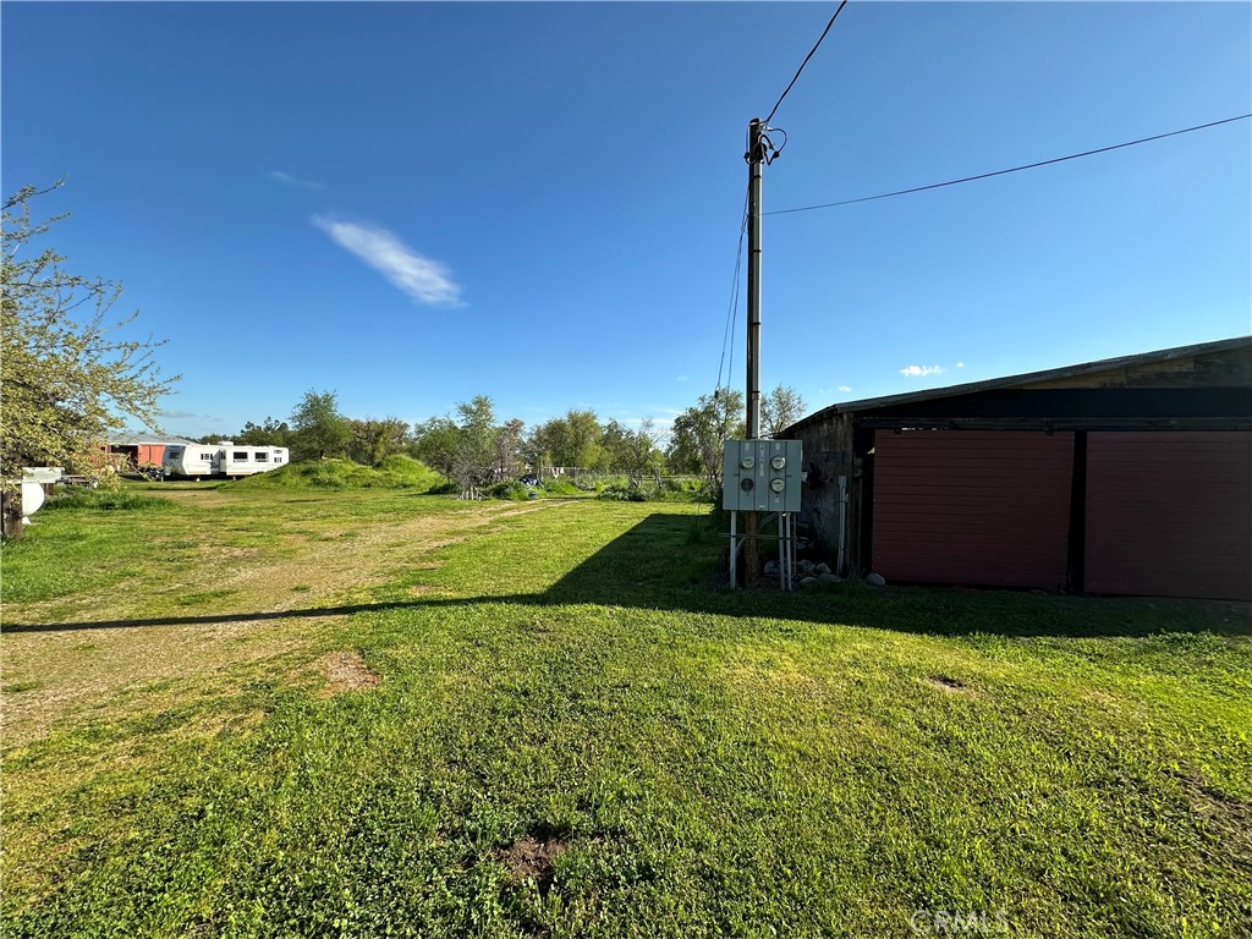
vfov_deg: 85.7
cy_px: 470
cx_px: 626
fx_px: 506
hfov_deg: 102.1
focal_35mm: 14
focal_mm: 2.22
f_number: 2.2
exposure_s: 1/1689
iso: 50
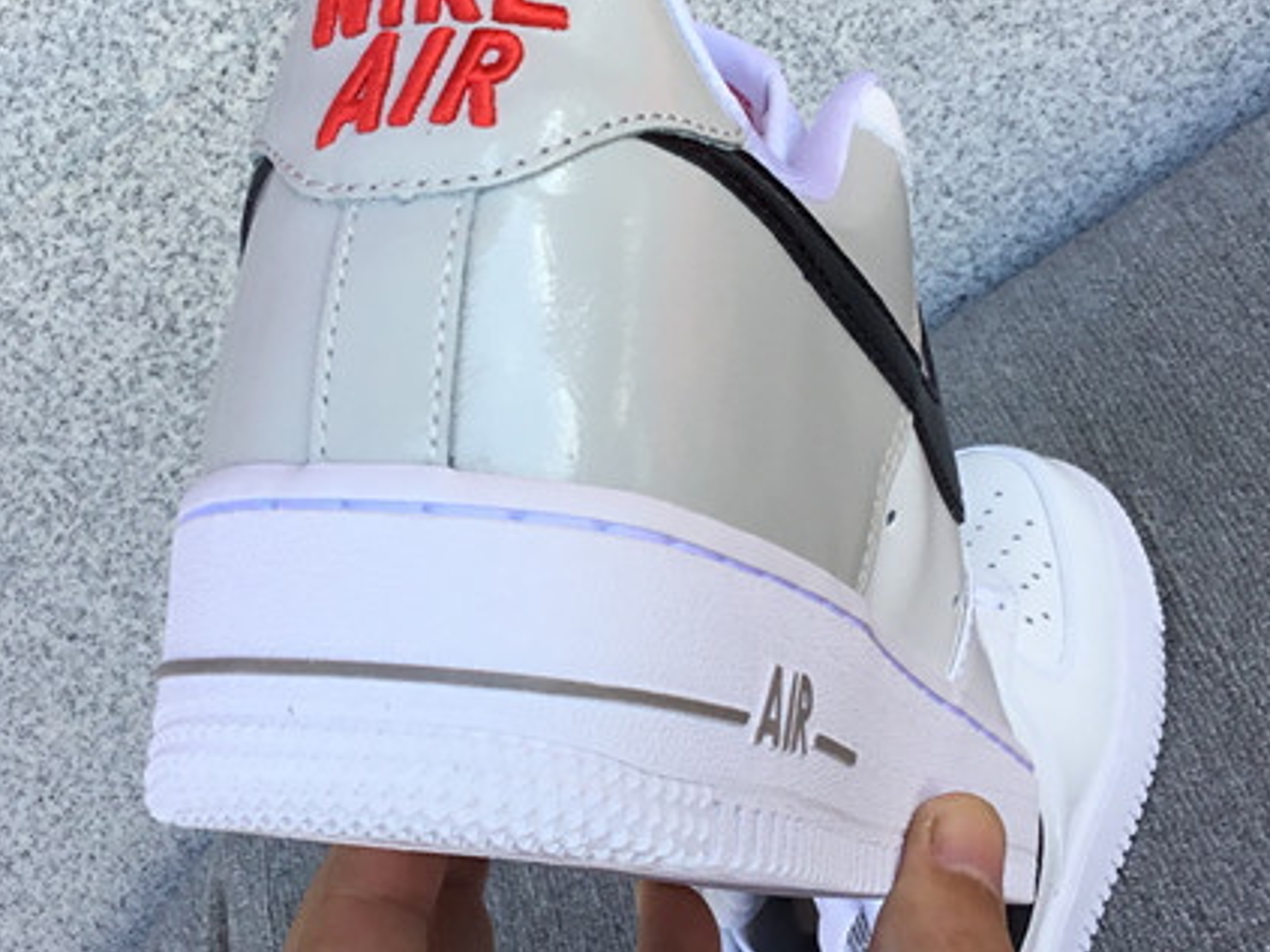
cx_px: 673
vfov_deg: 22.2
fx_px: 2421
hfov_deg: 29.4
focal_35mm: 66
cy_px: 356
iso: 25
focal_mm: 3.3
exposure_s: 1/246
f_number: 2.4
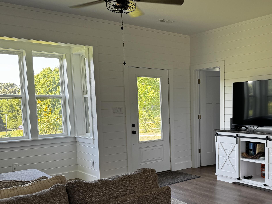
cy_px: 136
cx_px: 181
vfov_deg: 37.3
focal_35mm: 38
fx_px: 299
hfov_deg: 48.2
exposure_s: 1/121
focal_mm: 6.76
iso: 80
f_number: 1.78
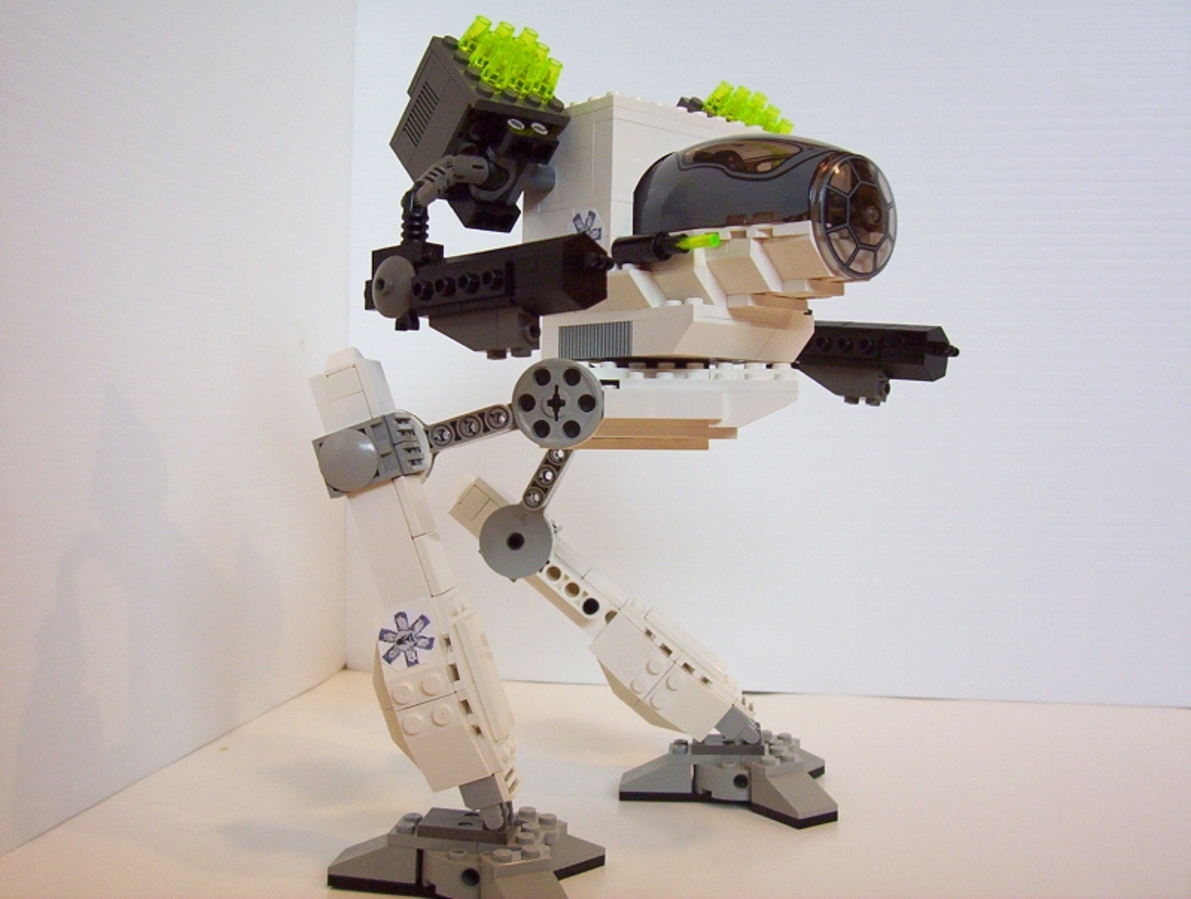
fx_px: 1483
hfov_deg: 43.8
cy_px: 450
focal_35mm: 43
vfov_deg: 33.7
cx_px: 596
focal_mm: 5.77
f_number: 2.73
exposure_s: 1/23.4
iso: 200
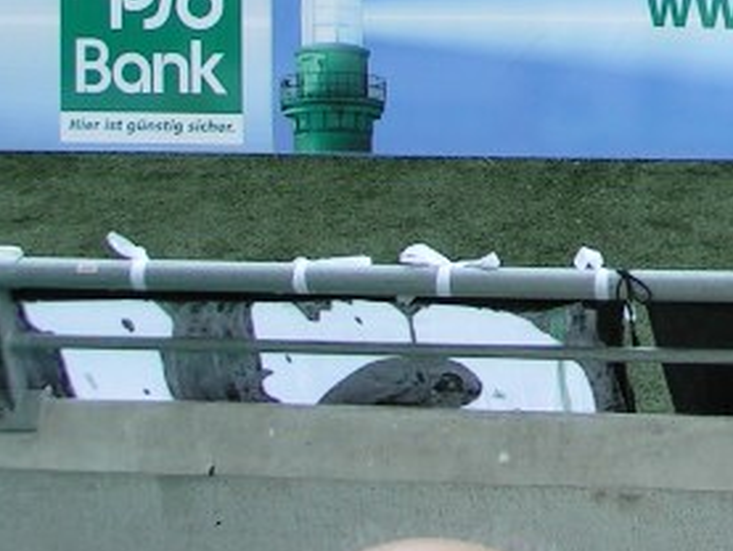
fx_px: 2754
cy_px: -201
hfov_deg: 14.5
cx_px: 947
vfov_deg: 11.1
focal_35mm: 130
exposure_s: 1/125
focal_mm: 6.9
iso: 50
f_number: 5
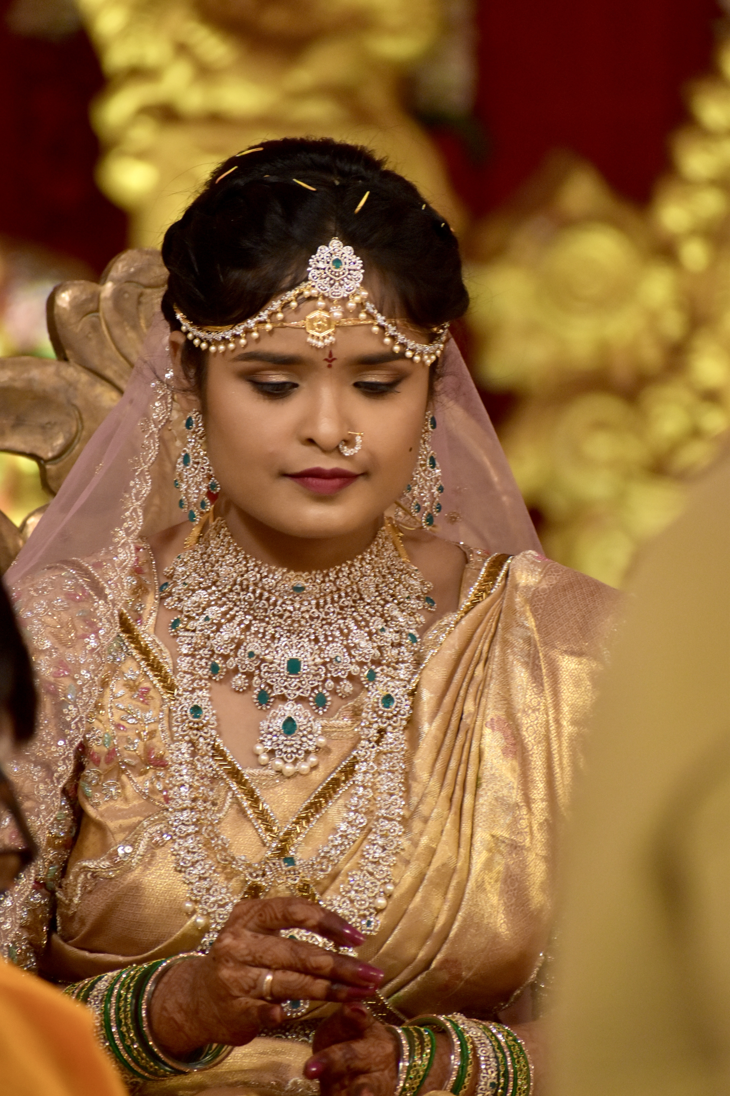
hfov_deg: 3.1
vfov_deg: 4.6
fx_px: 13686
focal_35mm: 450
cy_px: 548
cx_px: 365
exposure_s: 1/500
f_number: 6.3
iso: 2000
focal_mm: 300
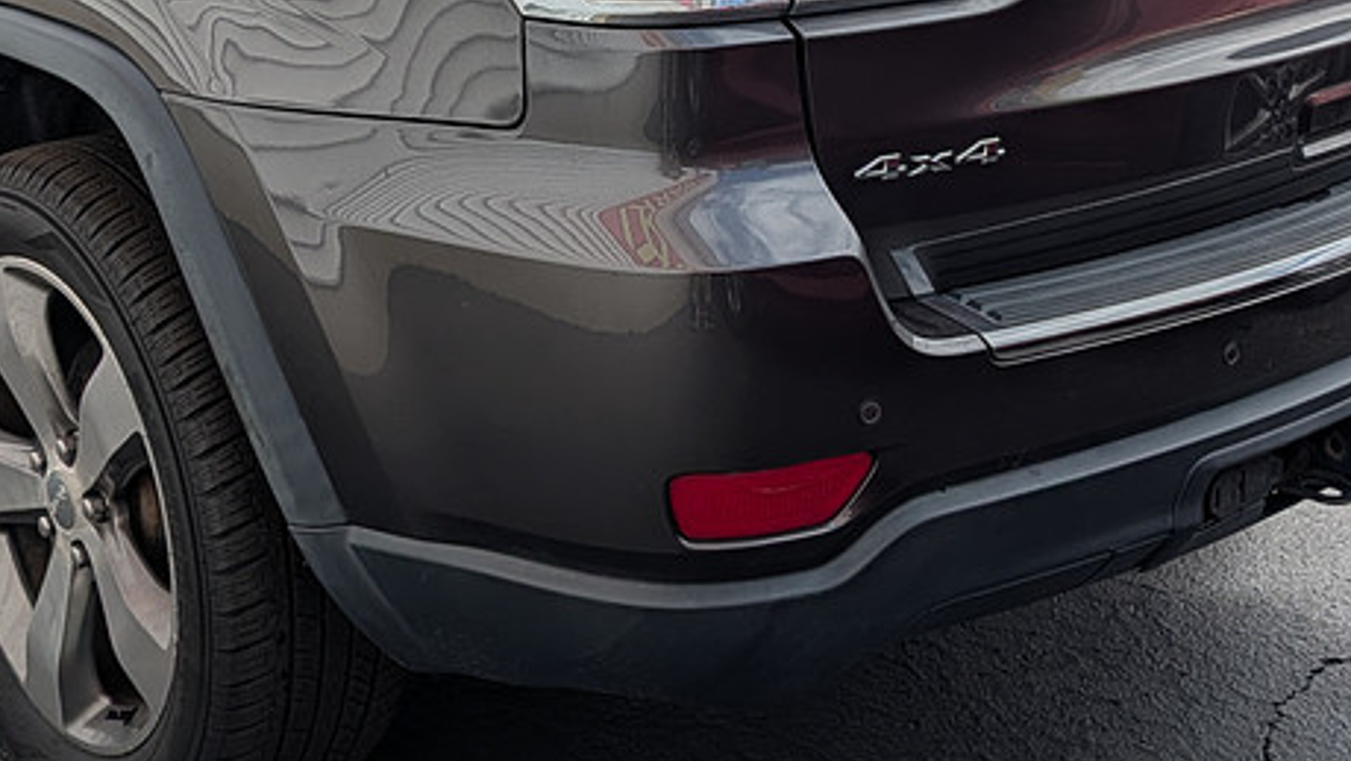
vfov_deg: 19.9
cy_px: -47
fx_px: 2078
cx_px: 596
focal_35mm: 58
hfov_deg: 36.0
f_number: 1.68
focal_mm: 6.9
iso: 19
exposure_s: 1/1548
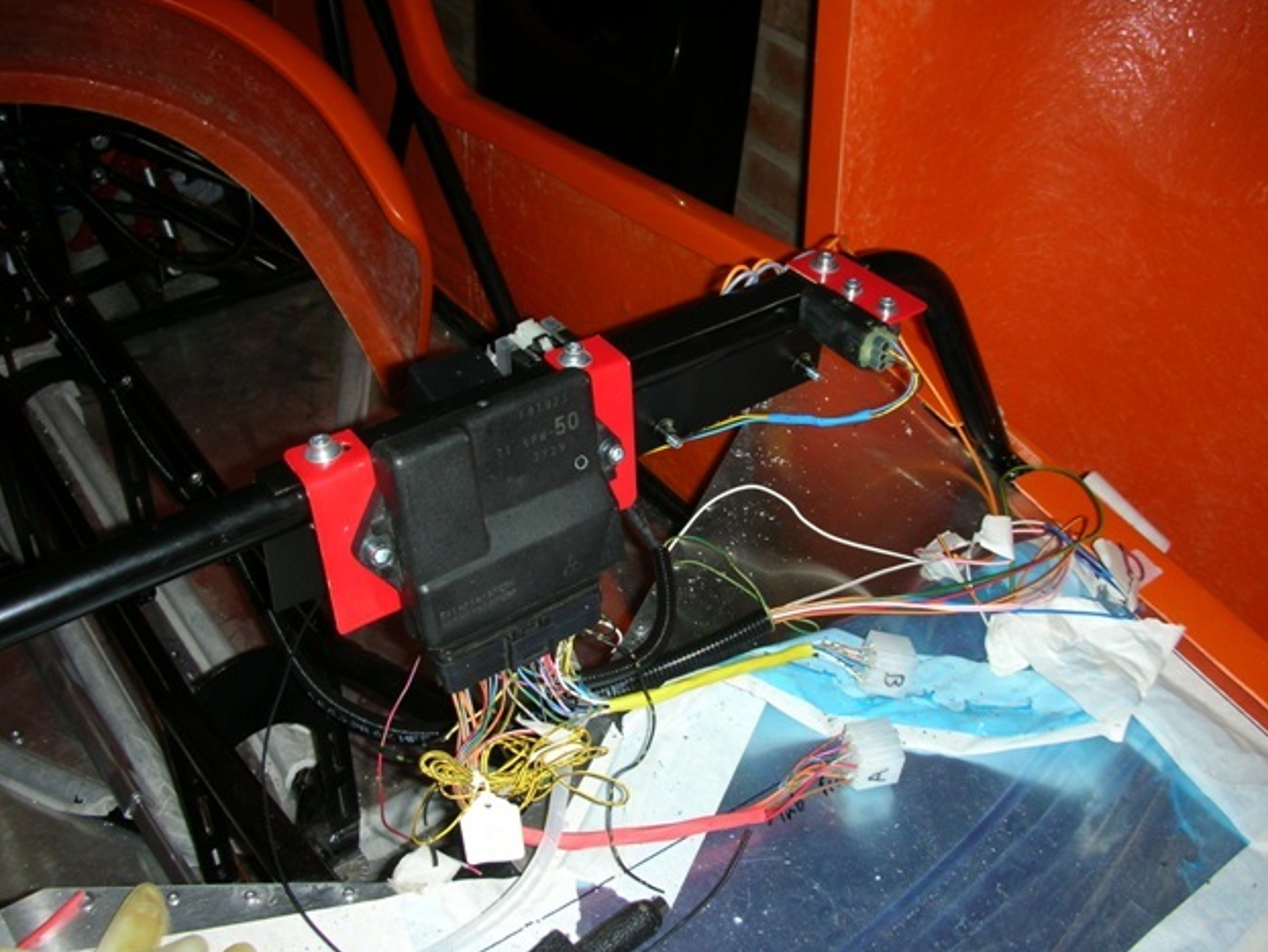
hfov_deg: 51.3
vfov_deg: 39.7
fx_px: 1319
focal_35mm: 36
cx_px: 634
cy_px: 467
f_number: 3
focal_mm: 5.8
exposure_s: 1/60.1
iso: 50
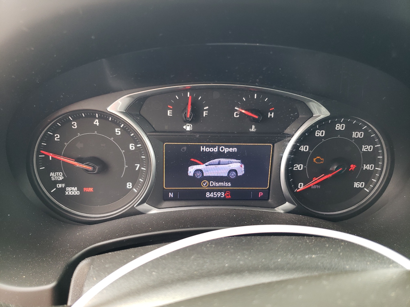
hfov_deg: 67.3
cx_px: 205
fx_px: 308
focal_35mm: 26
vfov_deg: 53.1
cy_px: 154
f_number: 1.5
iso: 83
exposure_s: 1/120
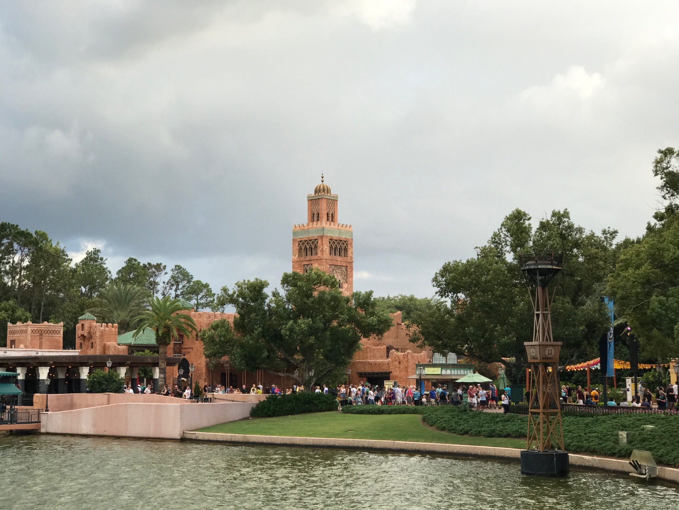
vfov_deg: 25.7
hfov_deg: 33.8
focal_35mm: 57
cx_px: 340
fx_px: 1118
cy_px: 255
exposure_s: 1/189
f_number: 2.8
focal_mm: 6.6
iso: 20
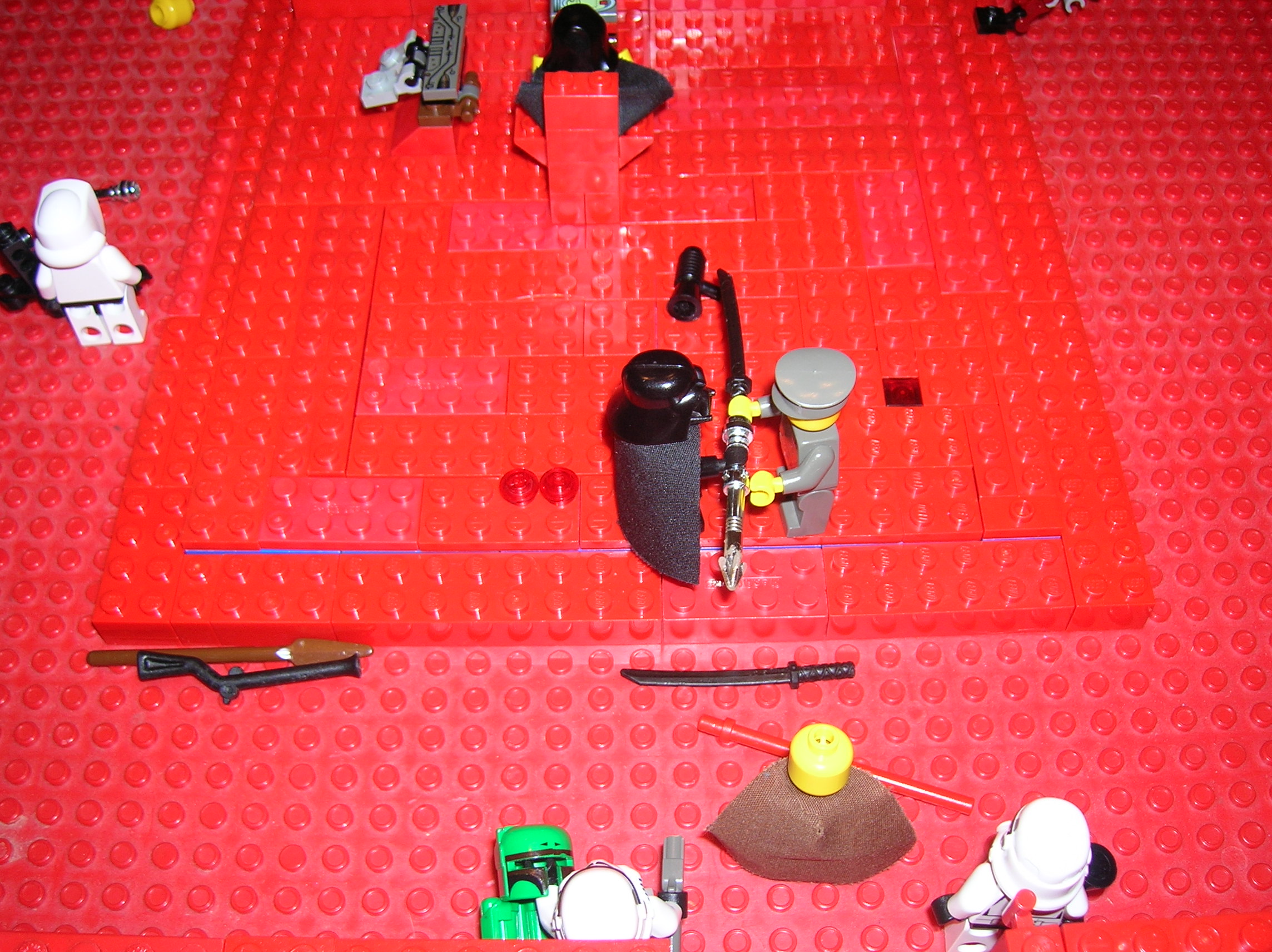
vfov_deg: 39.6
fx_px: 1322
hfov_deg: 51.4
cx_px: 636
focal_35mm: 36
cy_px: 476
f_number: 2.9
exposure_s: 1/60.1
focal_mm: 6
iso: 50
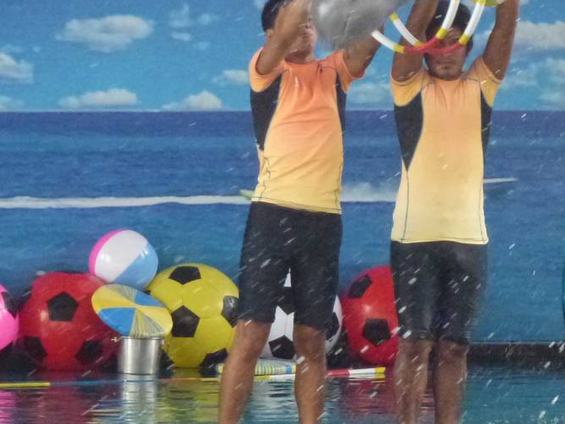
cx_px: 527
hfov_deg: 5.3
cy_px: 29
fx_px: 6041
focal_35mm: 370
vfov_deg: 4.0
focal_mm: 27.7
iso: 640
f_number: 5.3
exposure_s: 1/200
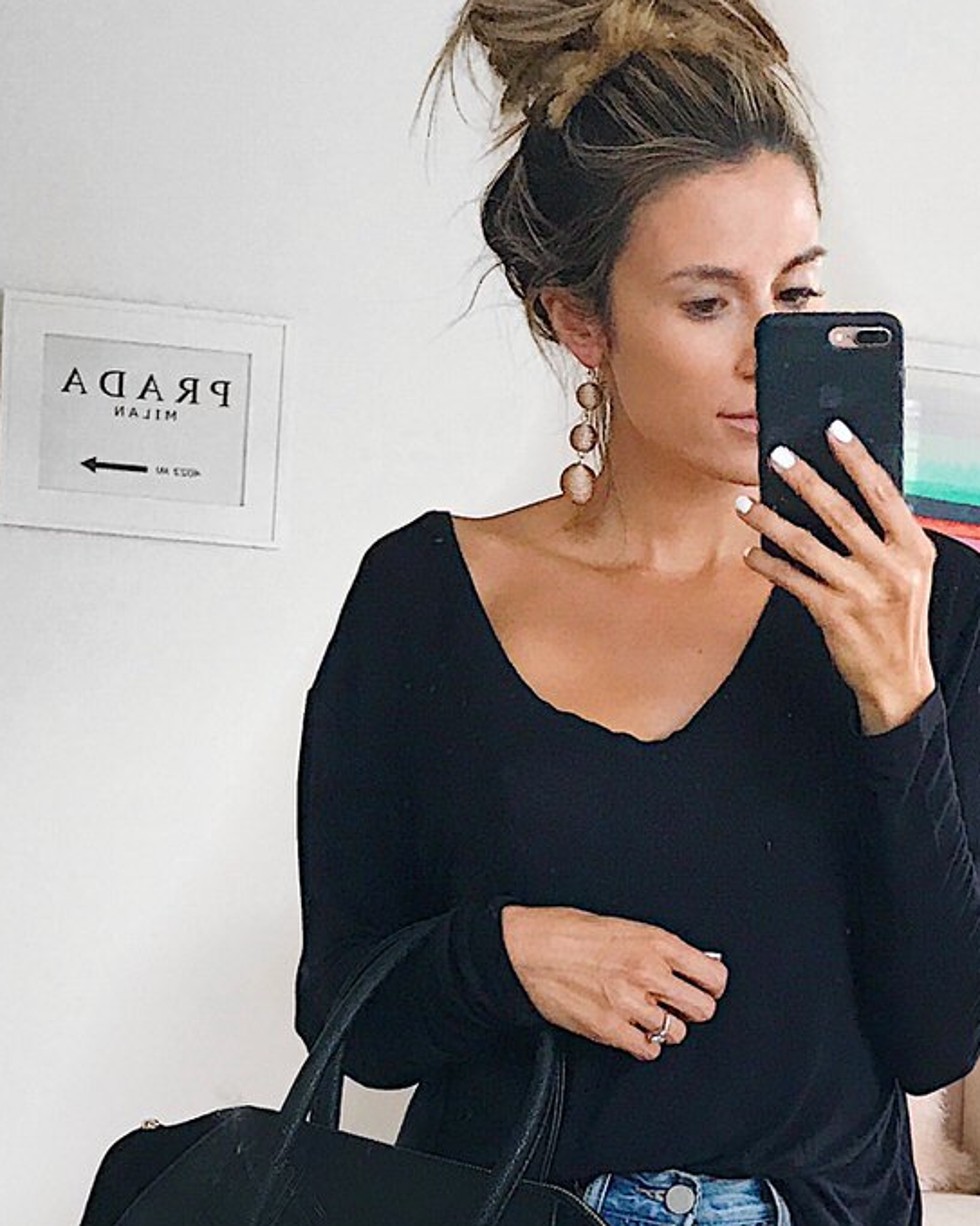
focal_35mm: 73
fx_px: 2647
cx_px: 948
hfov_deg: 20.4
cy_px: 1386
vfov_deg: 24.2
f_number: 1.8
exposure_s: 1/30
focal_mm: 3.99
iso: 25
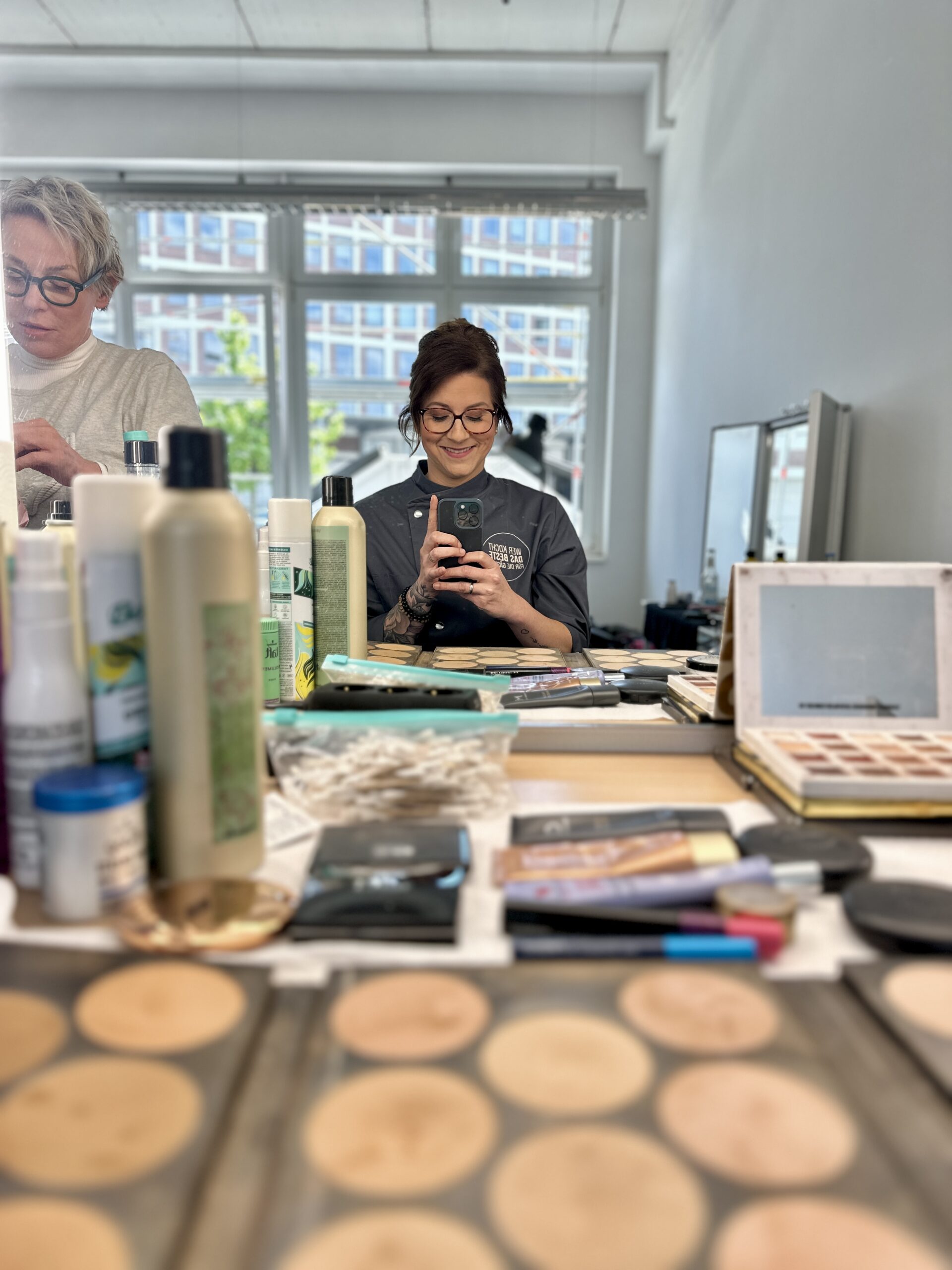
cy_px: 635
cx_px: 476
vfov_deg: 71.6
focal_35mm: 24
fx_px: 880
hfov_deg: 56.8
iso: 80
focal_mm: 6.86
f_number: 1.78
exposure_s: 1/330
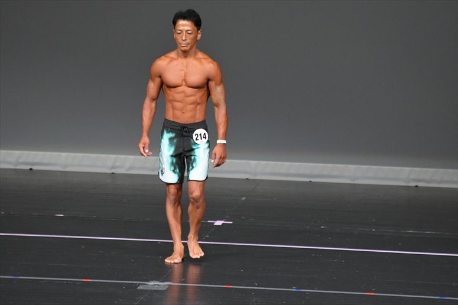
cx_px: 229
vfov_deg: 3.7
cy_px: 152
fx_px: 4769
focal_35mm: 375
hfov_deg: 5.5
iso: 5000
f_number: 5.6
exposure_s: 1/400
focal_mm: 250
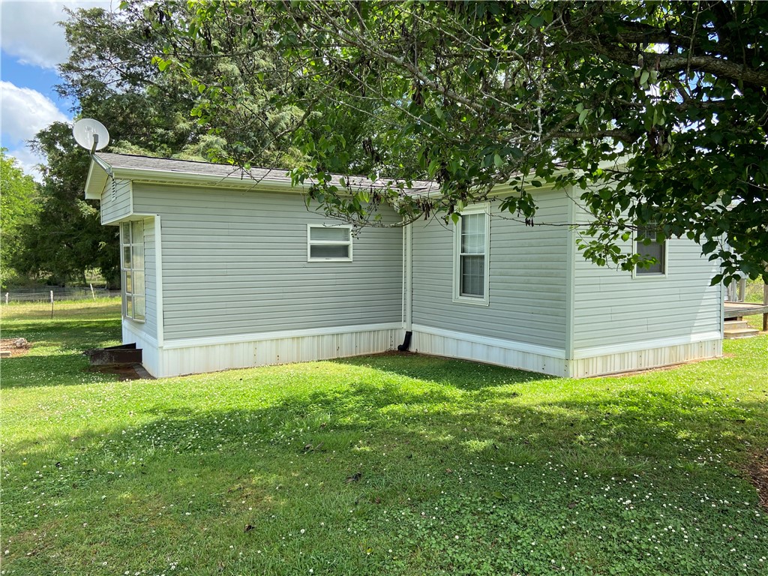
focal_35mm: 26
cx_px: 384
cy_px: 288
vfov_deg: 53.1
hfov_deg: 67.3
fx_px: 577
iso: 32
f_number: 1.8
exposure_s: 1/822
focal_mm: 4.25
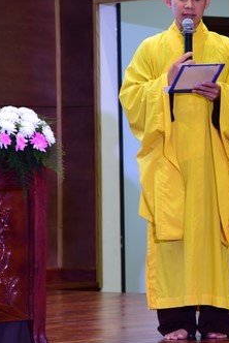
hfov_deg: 5.8
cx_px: 212
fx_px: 2237
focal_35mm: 235
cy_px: 152
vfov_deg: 8.8
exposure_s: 1/80
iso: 1250
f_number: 5
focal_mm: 120
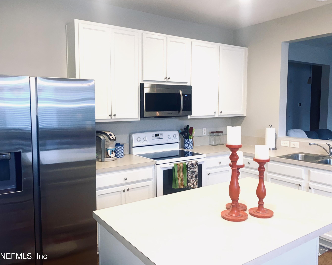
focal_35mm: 29
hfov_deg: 60.4
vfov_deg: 50.0
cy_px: 127
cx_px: 163
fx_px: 285
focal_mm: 4.25
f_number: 1.8
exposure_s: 1/17
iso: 40
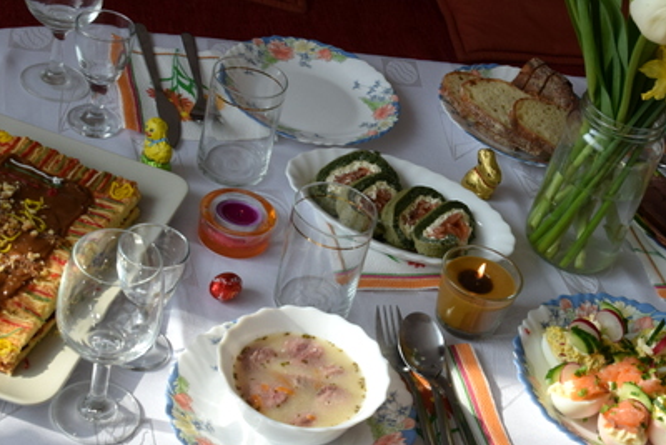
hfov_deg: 27.6
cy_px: 285
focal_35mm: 72
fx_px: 1332
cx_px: 504
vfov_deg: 18.9
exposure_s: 1/250
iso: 360
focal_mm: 24
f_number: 8
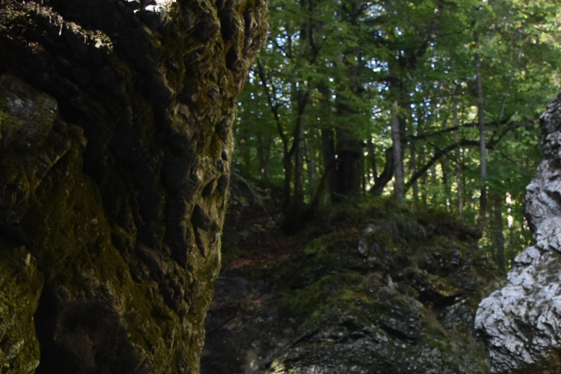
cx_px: 368
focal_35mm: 76
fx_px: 1184
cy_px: 511
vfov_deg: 16.7
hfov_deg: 26.5
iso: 400
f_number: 4
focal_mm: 18
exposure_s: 1/250
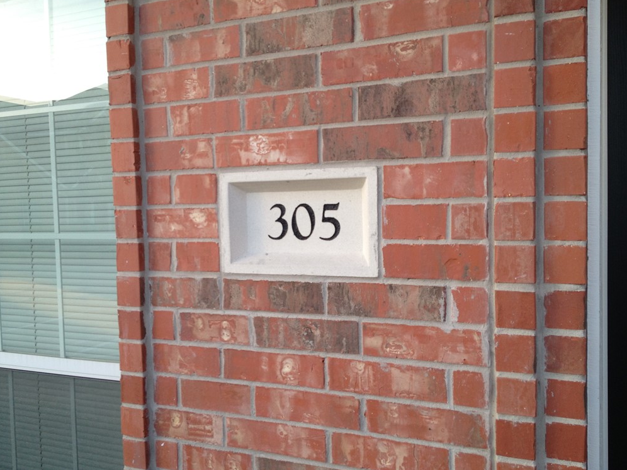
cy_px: 236
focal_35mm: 36
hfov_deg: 51.4
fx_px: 652
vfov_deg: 39.7
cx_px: 310
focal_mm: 4.28
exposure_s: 1/168
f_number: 2.4
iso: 80
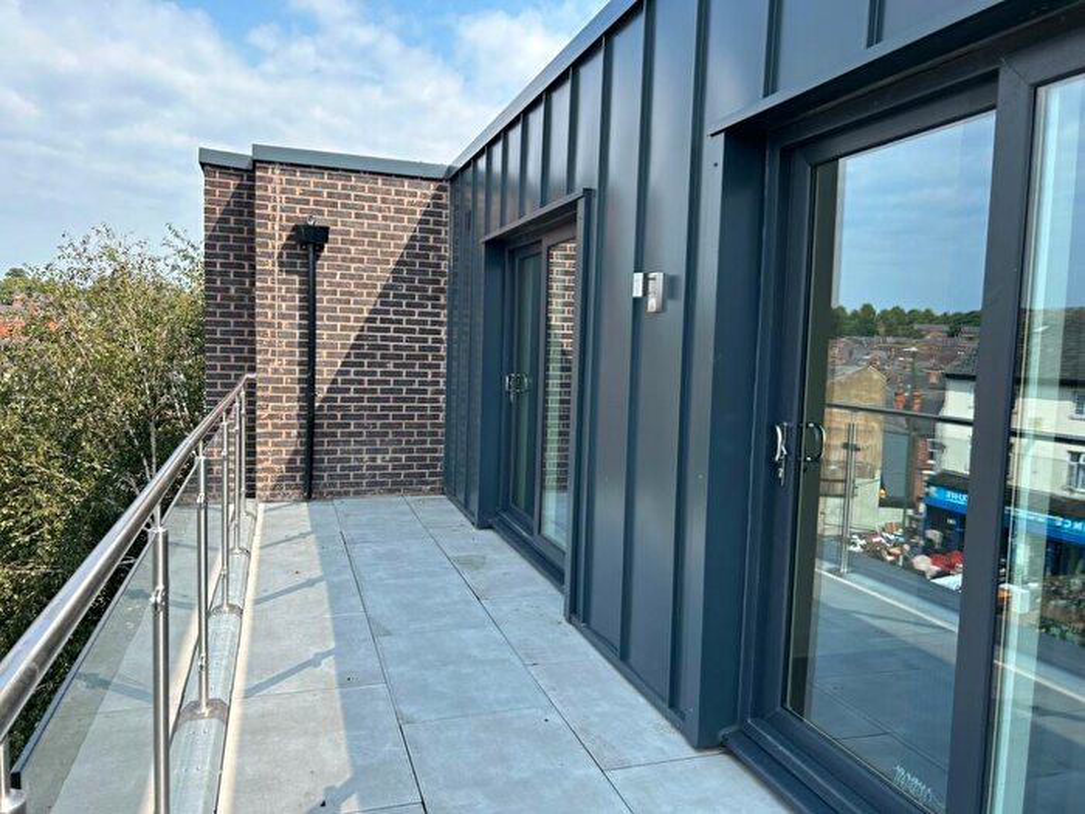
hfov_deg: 67.3
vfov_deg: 53.1
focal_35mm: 26
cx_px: 542
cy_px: 407
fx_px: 815
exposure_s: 1/1412
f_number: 1.5
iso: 50
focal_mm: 5.7
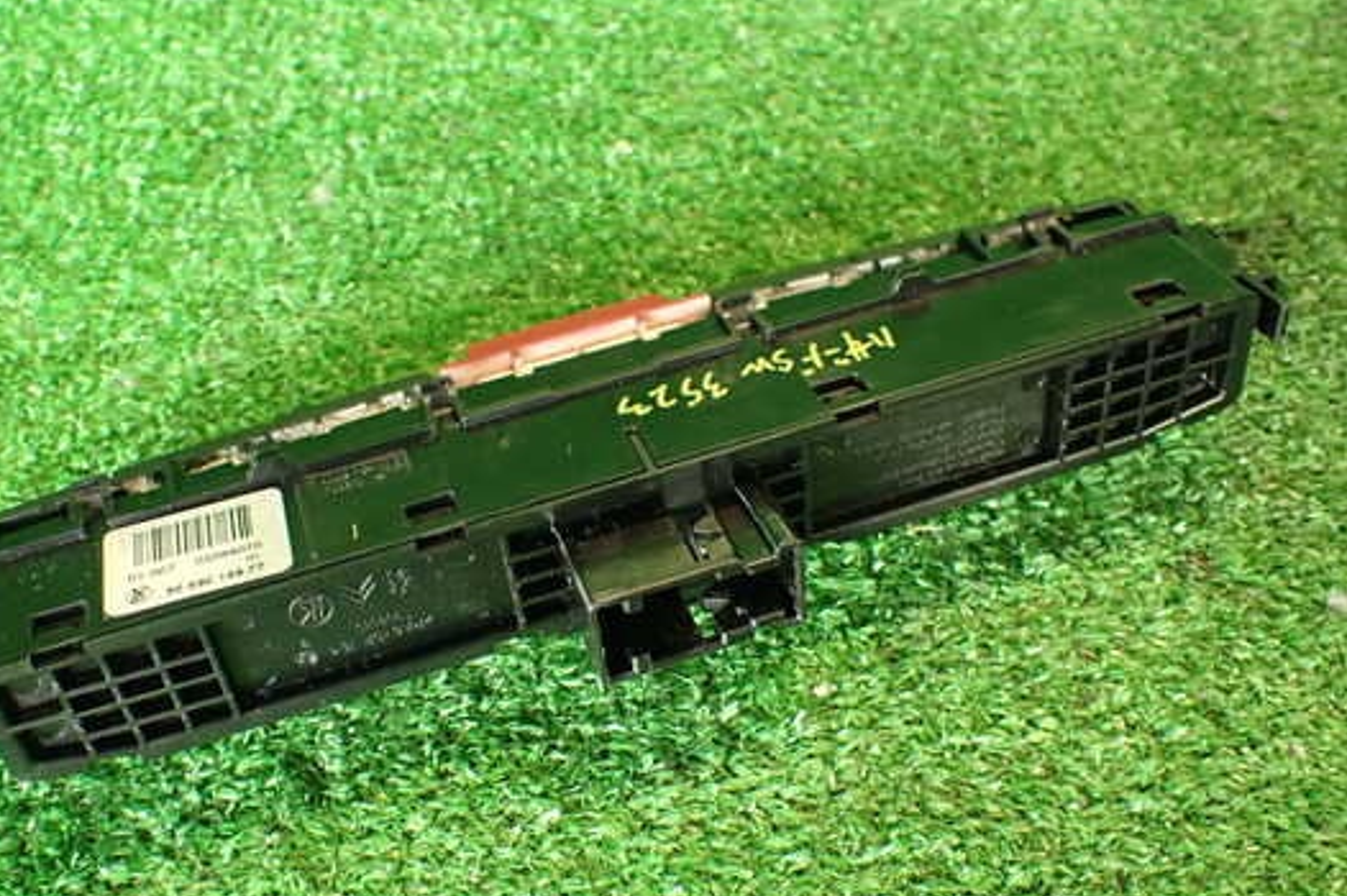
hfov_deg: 50.6
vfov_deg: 35.0
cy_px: 507
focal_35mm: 38
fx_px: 1421
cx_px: 581
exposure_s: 1/30
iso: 400
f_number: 2.4
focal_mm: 5.79
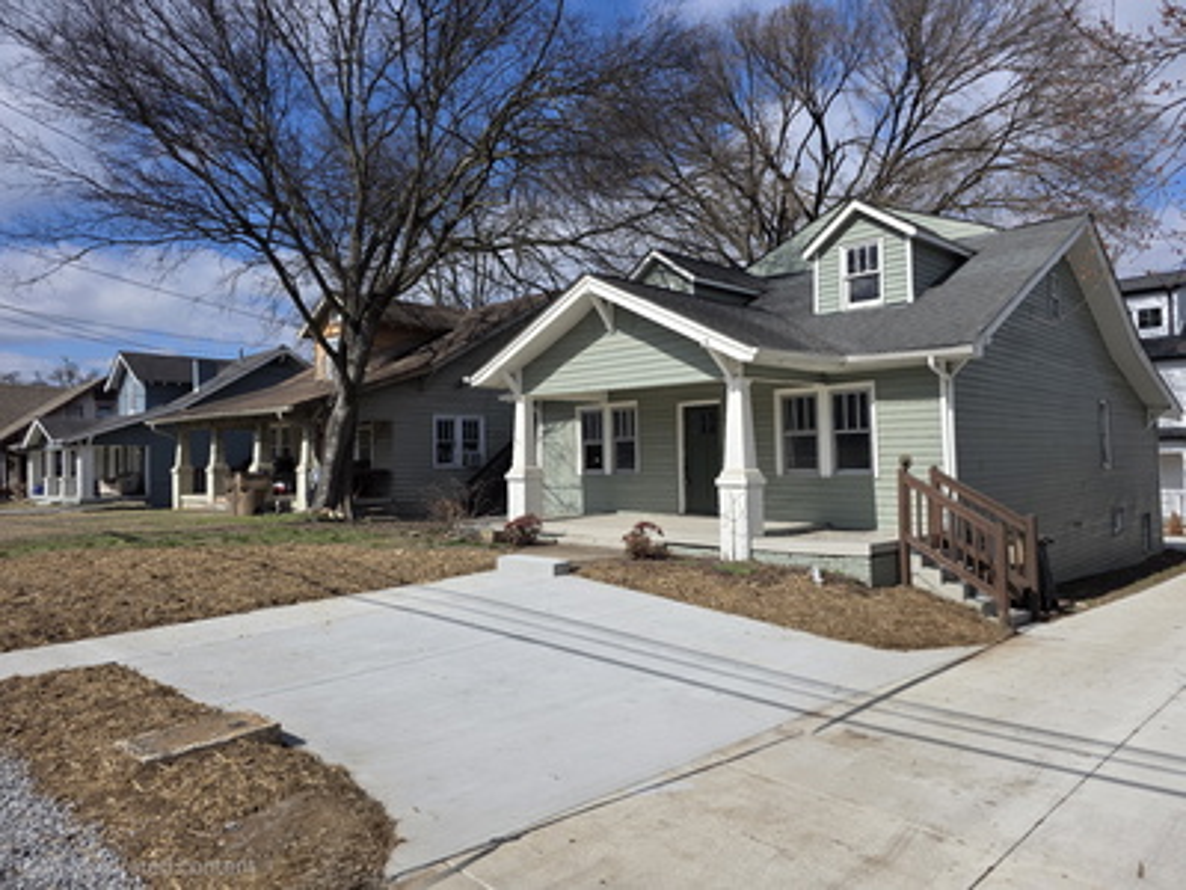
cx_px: 593
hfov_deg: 73.9
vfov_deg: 58.9
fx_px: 788
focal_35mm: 23
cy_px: 445
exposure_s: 1/10000
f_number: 1.7
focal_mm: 6.3
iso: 80
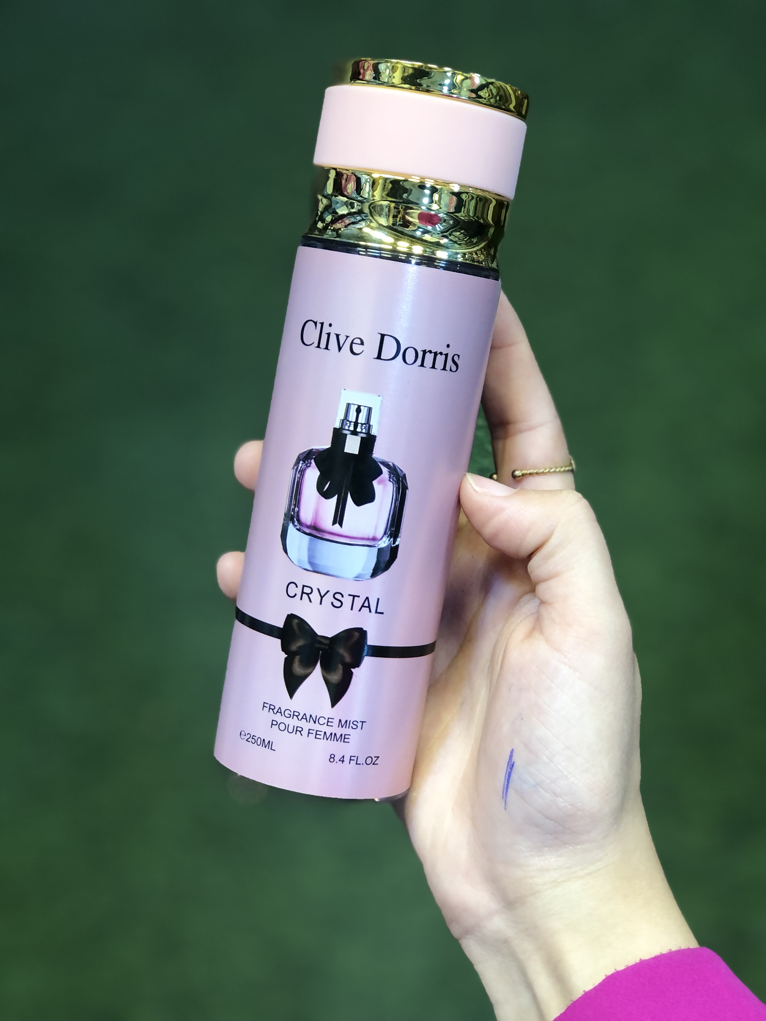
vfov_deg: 33.8
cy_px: 510
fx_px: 1682
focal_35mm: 57
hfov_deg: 25.7
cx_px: 383
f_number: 2.8
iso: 40
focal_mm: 6.6
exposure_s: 1/33
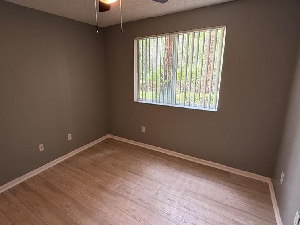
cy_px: 108
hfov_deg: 84.4
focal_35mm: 19
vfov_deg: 68.6
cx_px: 134
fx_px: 165
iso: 250
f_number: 2.2
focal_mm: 2.22
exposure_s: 1/99
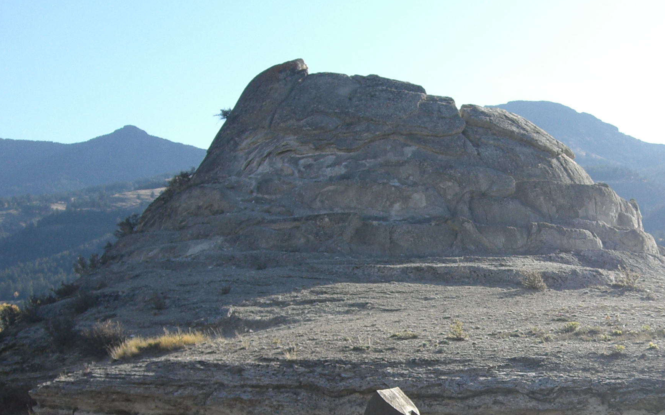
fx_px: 1287
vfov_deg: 18.0
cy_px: 385
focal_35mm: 71
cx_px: 572
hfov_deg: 28.1
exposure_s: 1/500
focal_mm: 7.9
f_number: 4
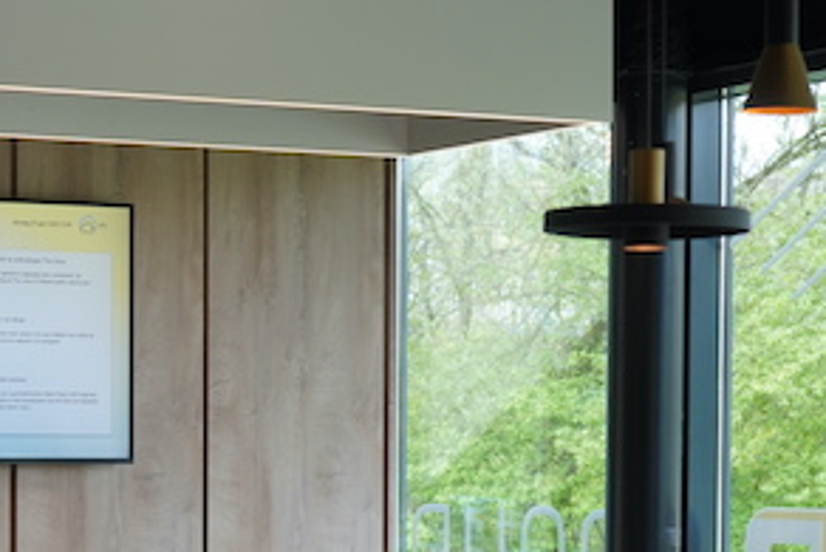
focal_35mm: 115
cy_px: 545
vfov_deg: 11.8
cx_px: 17
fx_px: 2640
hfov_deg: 17.4
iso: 320
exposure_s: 1/60
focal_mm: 42
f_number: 4.5
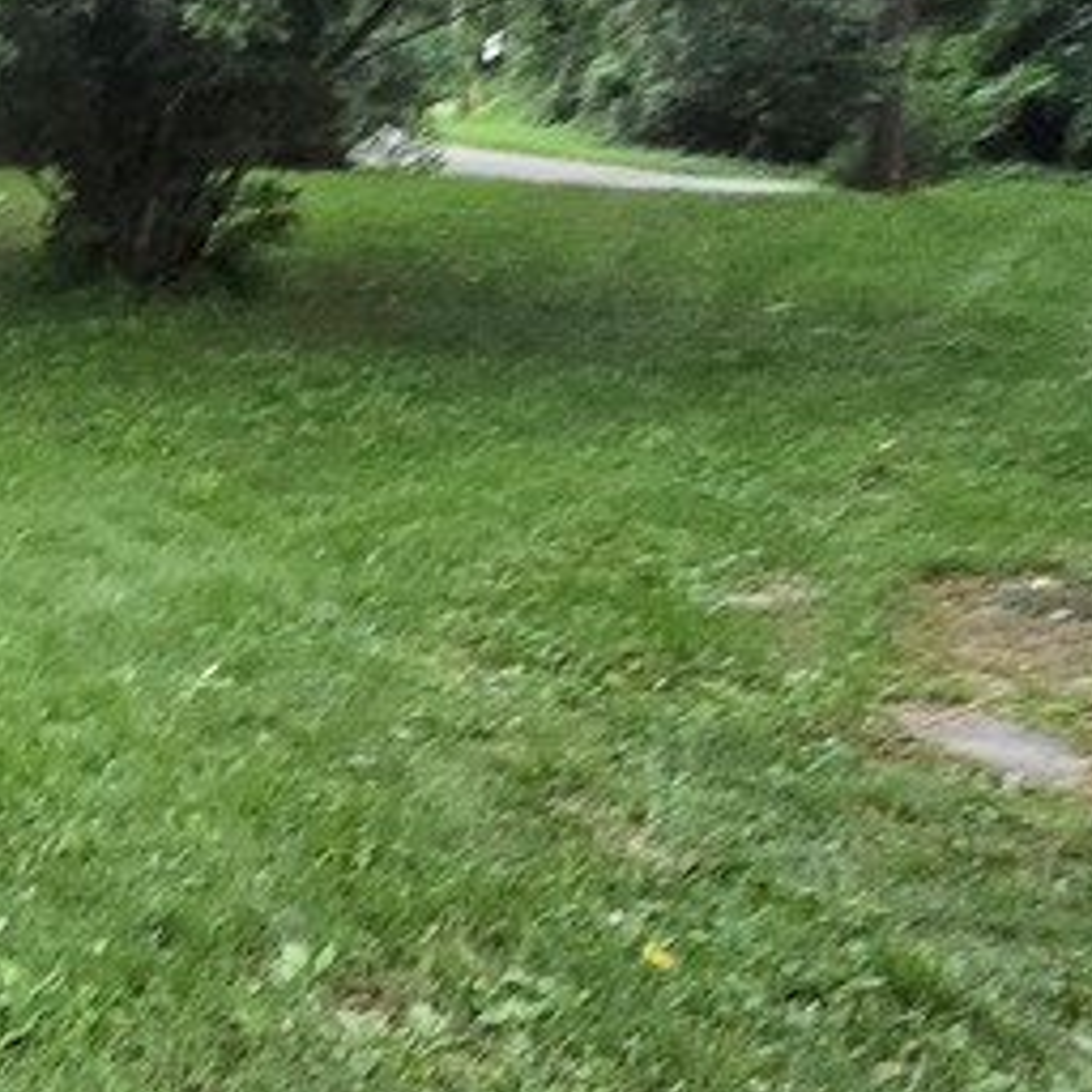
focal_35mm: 46
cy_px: 218
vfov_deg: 35.6
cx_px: -51
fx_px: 1642
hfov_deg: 33.1
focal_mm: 2.2
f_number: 2.2
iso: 400
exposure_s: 1/60
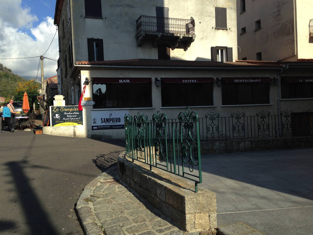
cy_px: 118
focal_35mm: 35
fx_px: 316
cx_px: 155
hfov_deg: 52.6
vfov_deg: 40.7
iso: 50
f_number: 2.4
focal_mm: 4.12
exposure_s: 1/1261
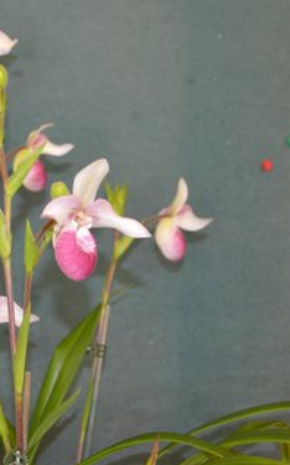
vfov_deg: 27.9
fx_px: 936
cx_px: 19
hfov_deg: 17.3
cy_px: 233
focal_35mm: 74
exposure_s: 1/30
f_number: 4.8
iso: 800
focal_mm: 32
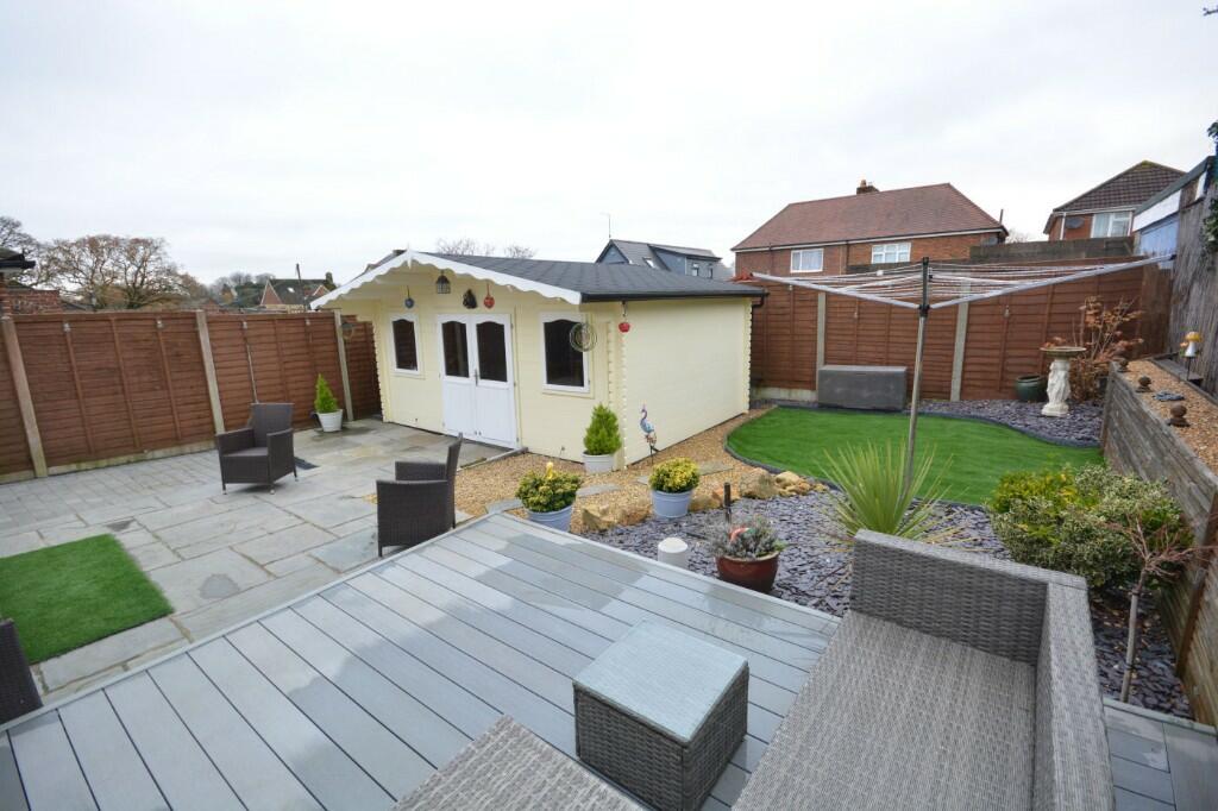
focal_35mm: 15
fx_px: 507
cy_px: 406
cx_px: 609
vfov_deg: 77.3
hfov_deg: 100.4
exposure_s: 1/30
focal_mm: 10
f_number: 8
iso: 400
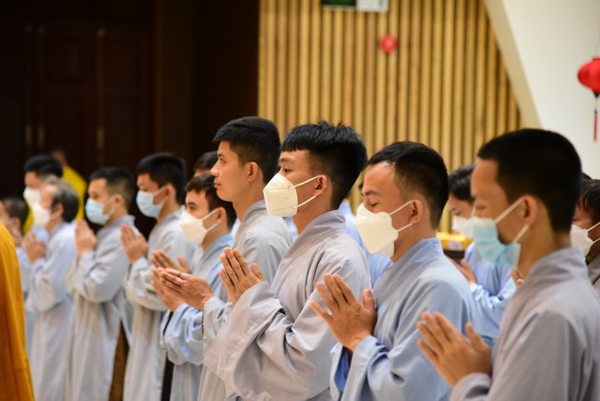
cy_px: 200
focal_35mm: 120
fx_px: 2001
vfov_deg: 11.4
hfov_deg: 17.1
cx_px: 300
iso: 4000
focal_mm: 120
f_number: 4
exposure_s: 1/125
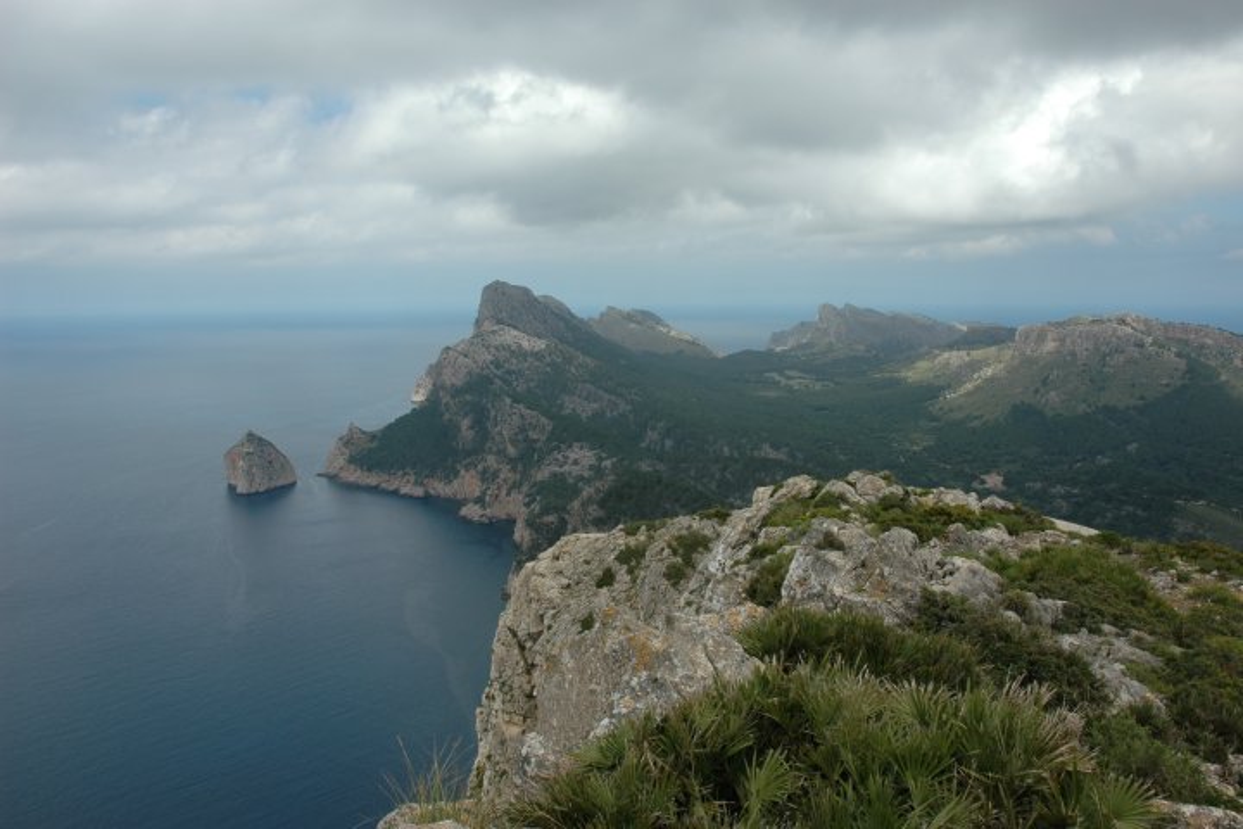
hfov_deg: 67.4
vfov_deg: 47.9
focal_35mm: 27
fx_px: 932
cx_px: 622
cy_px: 414
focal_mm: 18
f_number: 9
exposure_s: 1/320
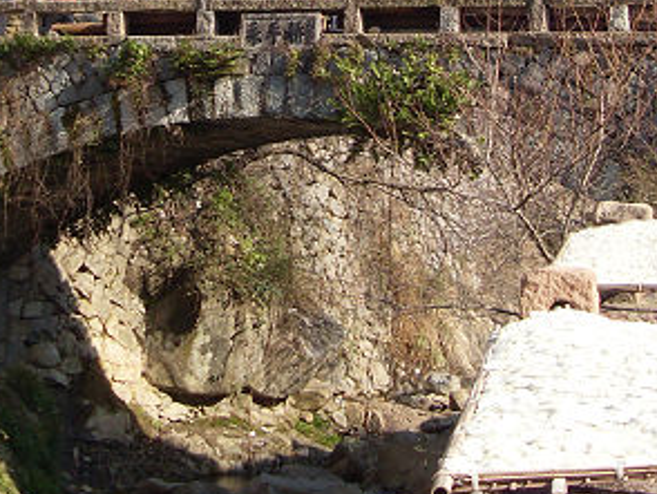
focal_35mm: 88
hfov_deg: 22.0
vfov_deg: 16.2
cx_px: 516
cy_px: -70
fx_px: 1672
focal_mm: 6.3
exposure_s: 1/125
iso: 80
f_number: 7
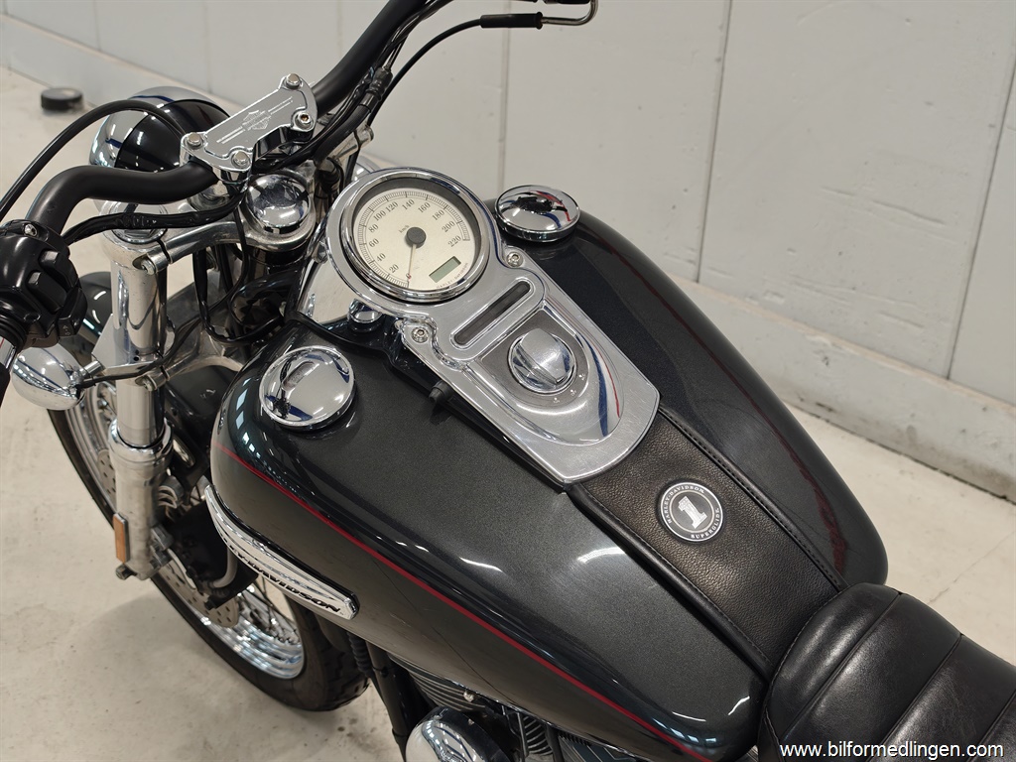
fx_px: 1350
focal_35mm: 46
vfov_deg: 31.5
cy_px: 381
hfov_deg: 41.2
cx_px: 508
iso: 274
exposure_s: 1/100
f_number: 2
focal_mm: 8.72
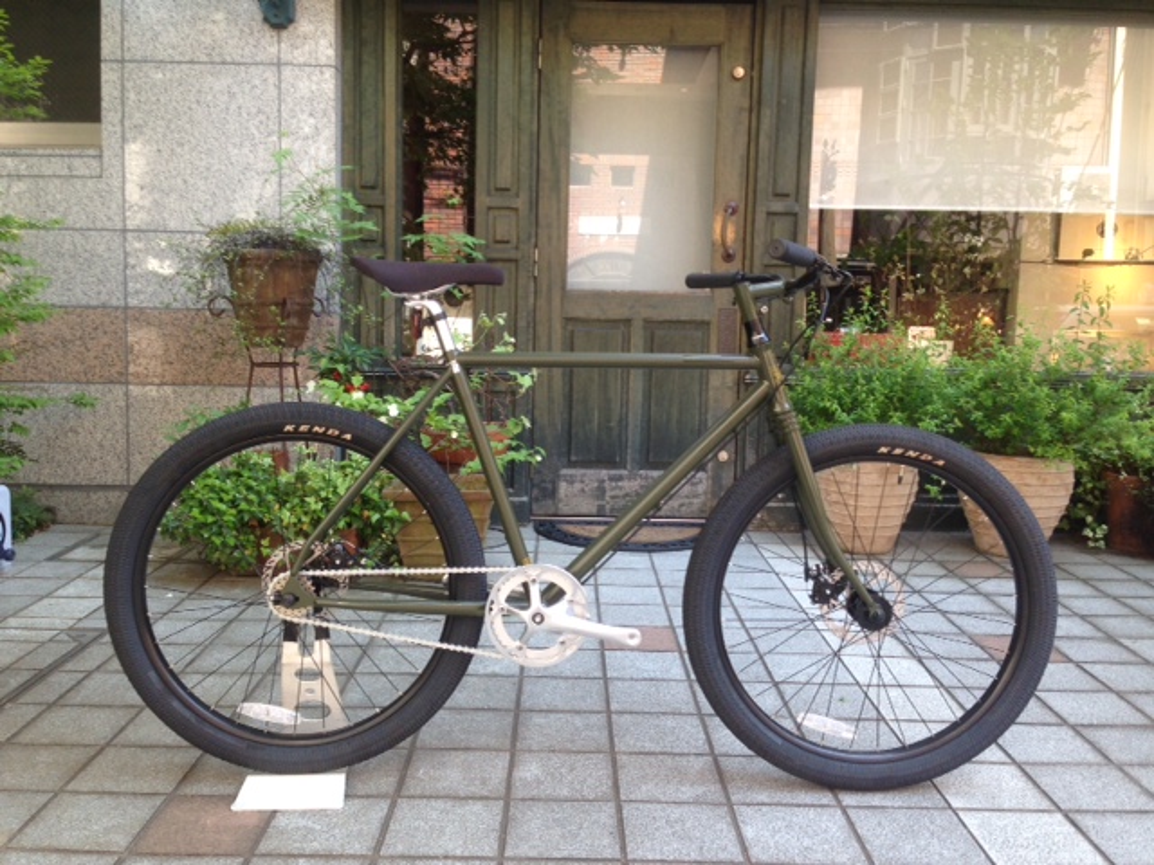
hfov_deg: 55.4
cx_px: 577
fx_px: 1100
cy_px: 432
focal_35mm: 33
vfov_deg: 42.9
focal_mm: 4.12
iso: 50
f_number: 2.4
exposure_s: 1/60
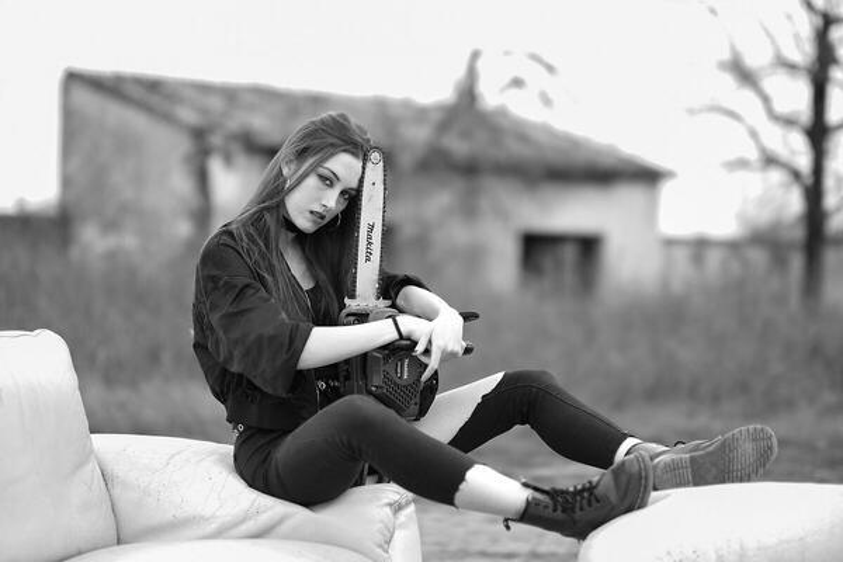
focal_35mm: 75
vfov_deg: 18.2
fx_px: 1756
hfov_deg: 27.0
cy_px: 281
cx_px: 422
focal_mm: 50
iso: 100
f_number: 1
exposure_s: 1/1500
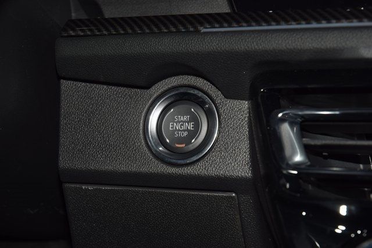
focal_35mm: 105
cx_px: 186
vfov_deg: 13.0
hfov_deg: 19.5
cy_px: 124
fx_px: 1085
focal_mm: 70
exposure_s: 1/125
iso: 100
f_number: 8
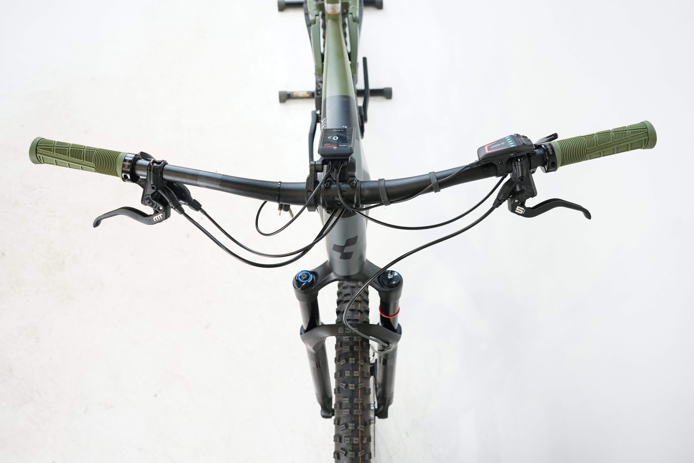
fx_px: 540
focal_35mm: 28
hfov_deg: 65.5
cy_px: 232
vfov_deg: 46.4
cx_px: 347
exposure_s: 1/200
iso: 2500
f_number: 5.6
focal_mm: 28
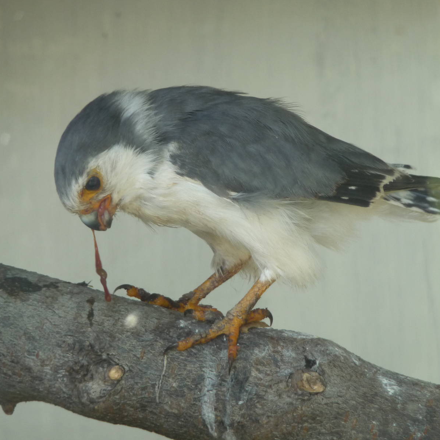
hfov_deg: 5.3
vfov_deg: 5.3
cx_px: 280
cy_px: 220
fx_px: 4760
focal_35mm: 331
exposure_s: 1/125
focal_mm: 47
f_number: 4.9
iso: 160
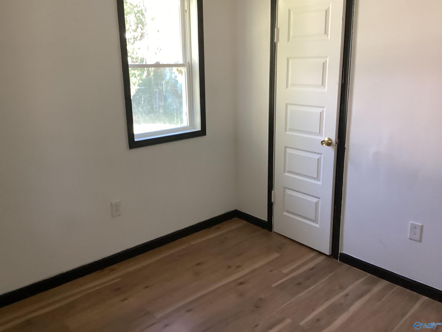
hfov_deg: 58.4
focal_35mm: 31
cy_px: 166
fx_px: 396
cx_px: 221
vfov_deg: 45.4
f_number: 2.4
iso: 320
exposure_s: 1/60
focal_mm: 3.3
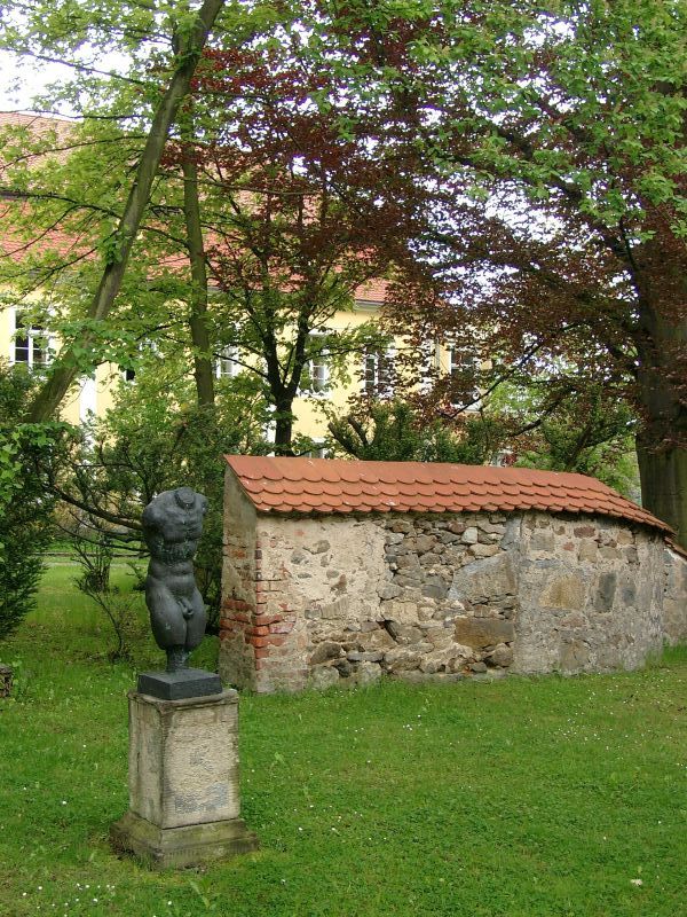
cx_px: 344
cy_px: 458
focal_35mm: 47
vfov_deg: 40.4
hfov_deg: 30.9
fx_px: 1244
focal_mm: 9.82
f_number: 2.8
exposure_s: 1/102
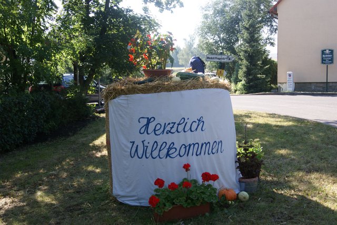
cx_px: 168
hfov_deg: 46.4
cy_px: 112
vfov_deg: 32.0
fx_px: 394
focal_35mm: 42
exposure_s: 1/60
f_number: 8
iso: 100
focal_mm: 28
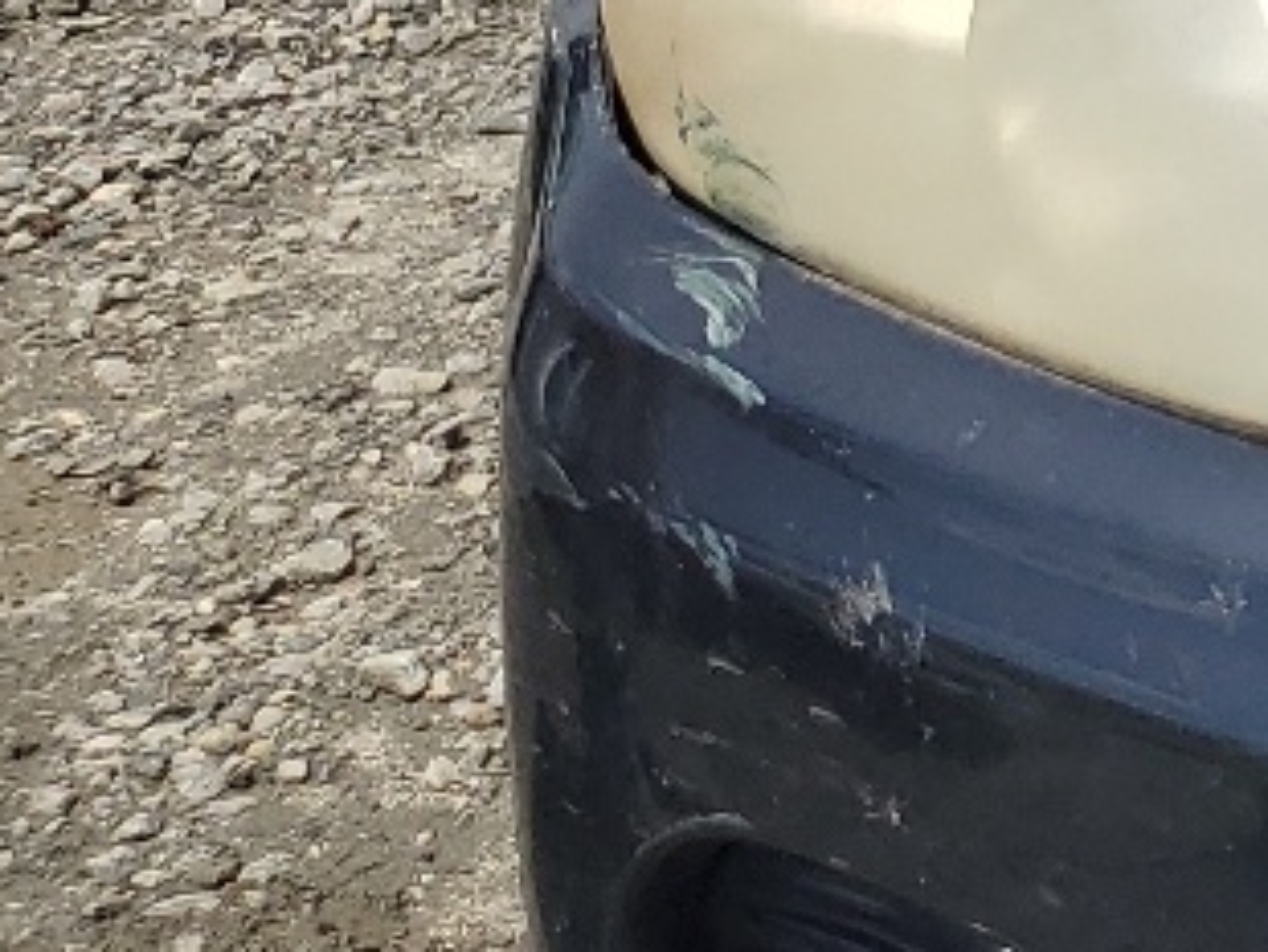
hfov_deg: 11.7
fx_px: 4912
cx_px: 3170
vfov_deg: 10.9
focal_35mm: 134
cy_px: -233
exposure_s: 1/5000
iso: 50
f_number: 1.5
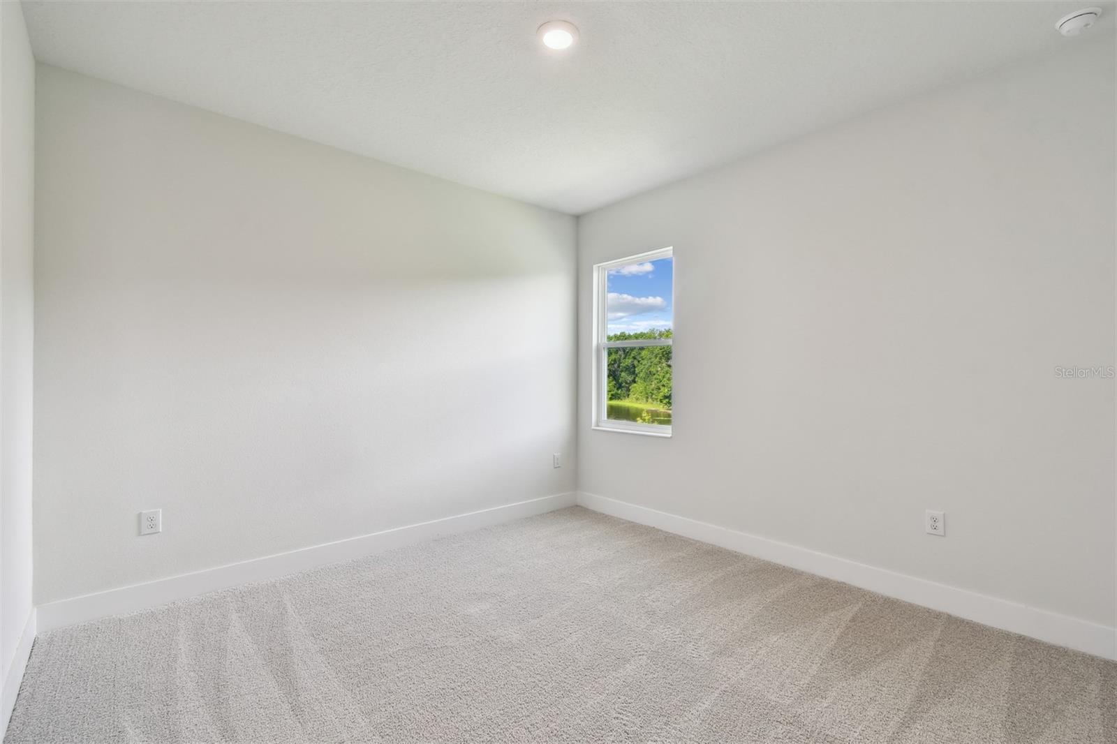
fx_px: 465
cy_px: 372
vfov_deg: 77.3
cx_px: 558
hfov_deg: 100.4
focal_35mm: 15
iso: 100
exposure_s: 1/8
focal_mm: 10
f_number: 7.1
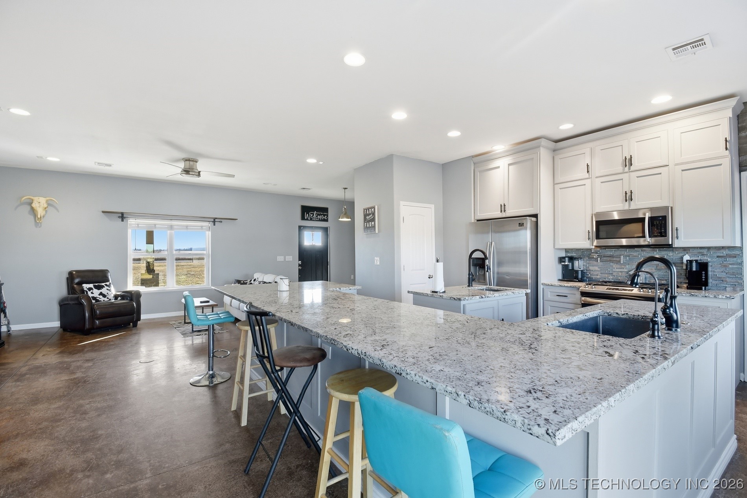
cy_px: 249
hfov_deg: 100.4
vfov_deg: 77.3
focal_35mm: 15
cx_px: 374
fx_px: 311
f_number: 8
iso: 250
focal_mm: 10
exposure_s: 1/80
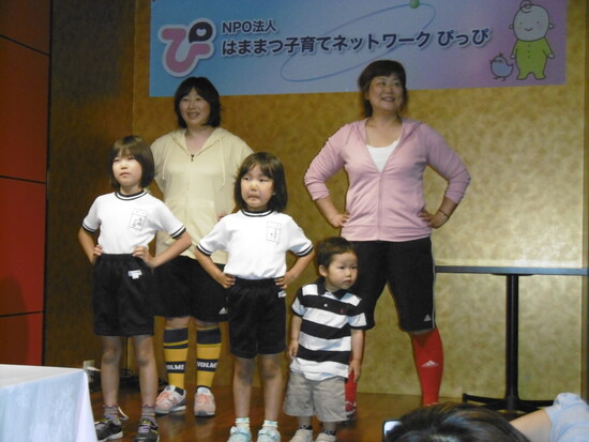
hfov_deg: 32.7
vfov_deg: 24.8
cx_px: 294
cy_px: 221
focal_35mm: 59
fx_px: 1004
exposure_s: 1/100
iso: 500
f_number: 4.2
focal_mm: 10.5
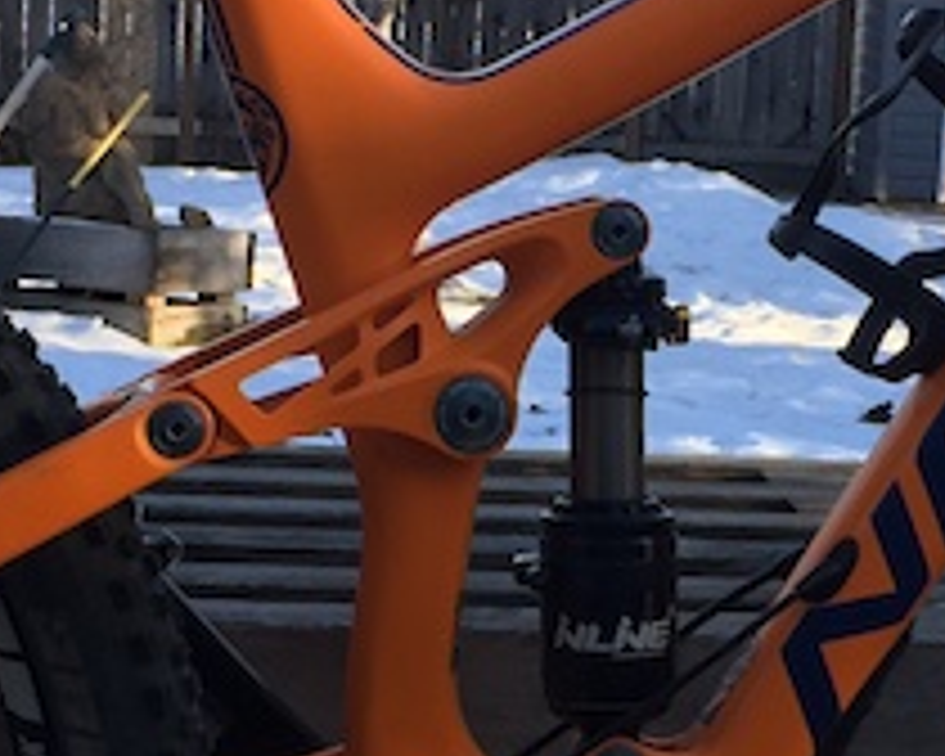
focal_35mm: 108
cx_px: 652
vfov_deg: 14.2
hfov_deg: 17.7
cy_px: 490
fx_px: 3021
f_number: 2.2
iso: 32
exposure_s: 1/488
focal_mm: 4.15
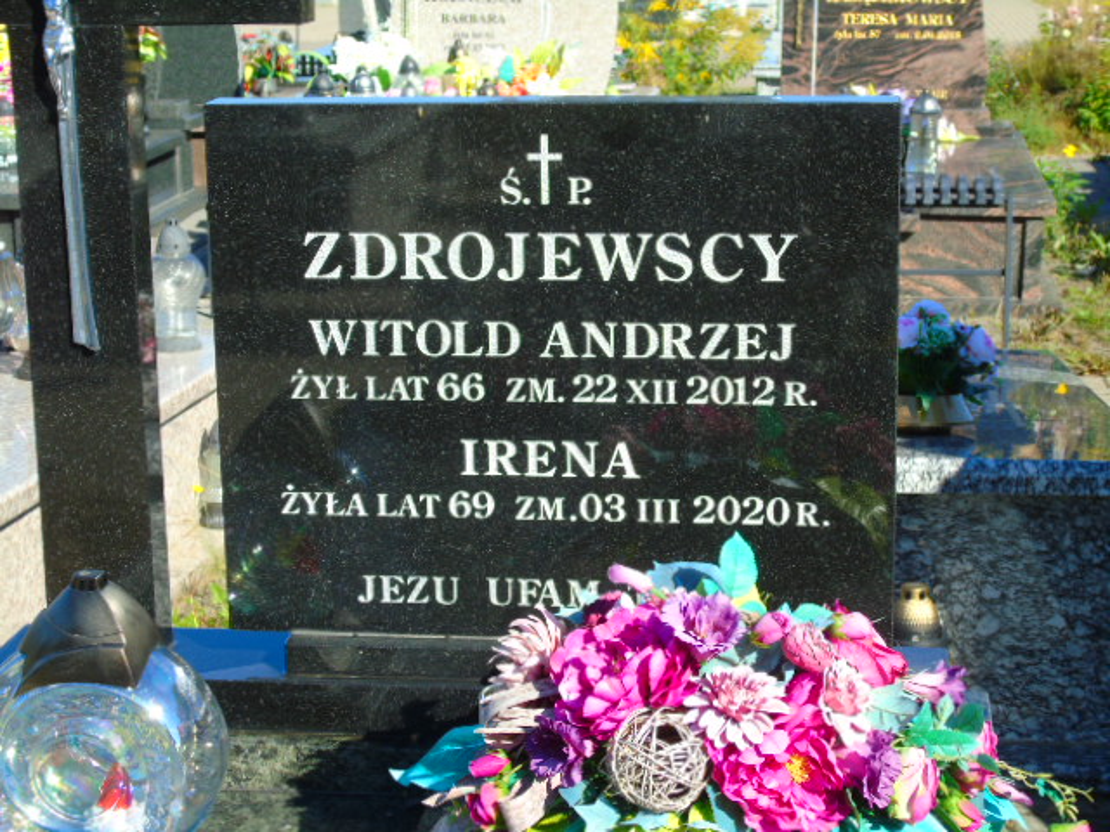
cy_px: 416
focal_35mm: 71
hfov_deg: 27.4
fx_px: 2277
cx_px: 555
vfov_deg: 20.7
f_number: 4.7
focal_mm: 13
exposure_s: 1/250
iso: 80
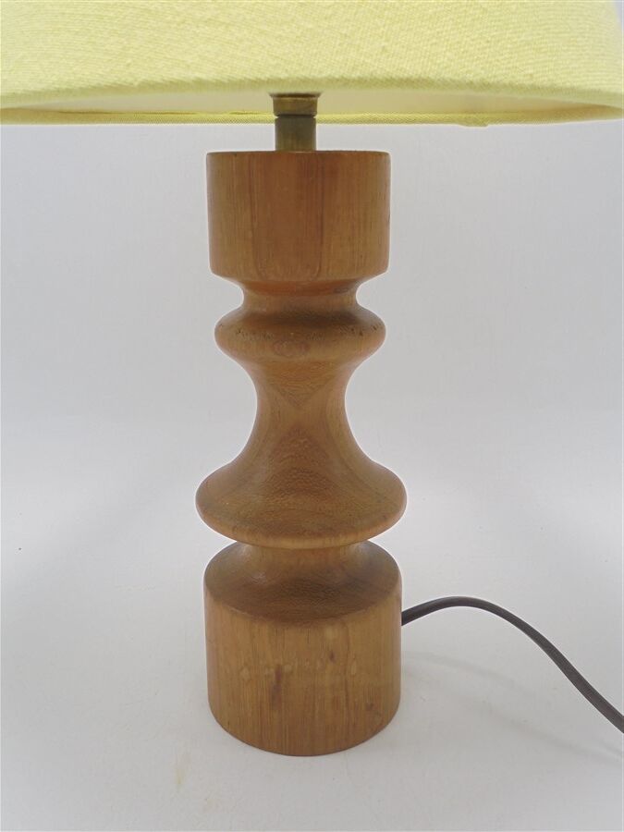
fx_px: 817
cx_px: 312
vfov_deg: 54.0
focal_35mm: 34
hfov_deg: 41.8
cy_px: 416
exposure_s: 1/40
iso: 100
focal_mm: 6.1
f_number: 4
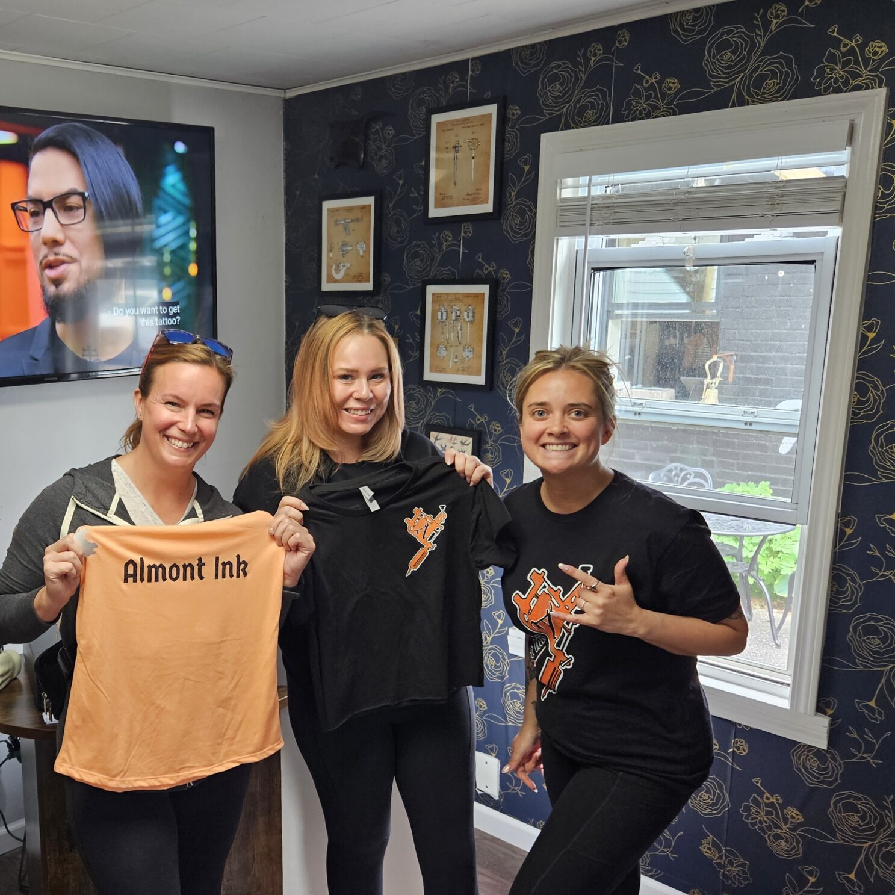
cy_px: 501
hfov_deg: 45.2
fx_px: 1024
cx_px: 197
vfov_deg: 47.1
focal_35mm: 35
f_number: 1.8
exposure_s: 1/120
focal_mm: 5.4
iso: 200
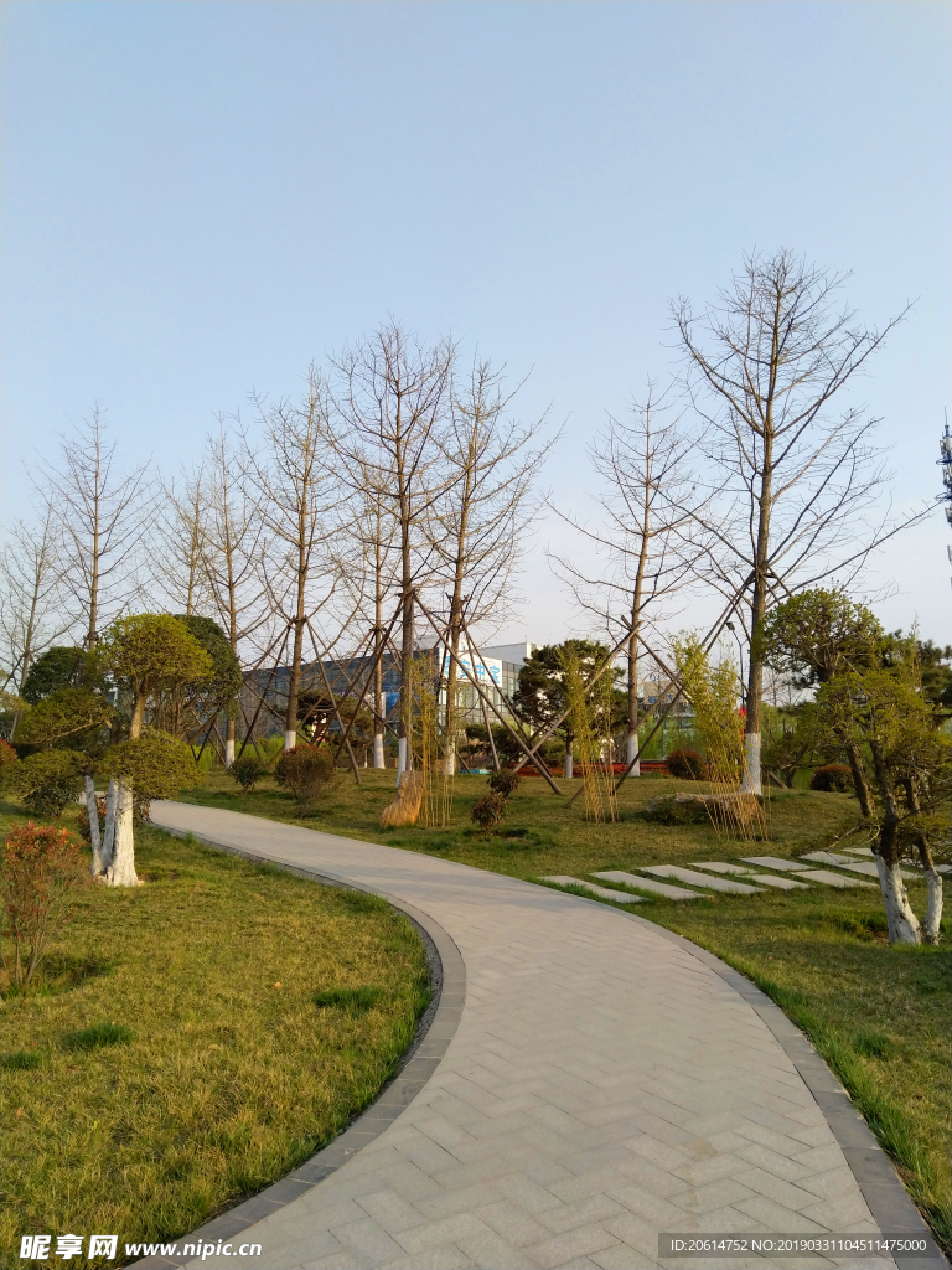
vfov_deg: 69.4
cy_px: 635
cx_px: 476
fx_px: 917
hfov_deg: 54.9
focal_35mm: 25
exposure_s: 1/1074
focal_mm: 4.28
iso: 100
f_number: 1.75
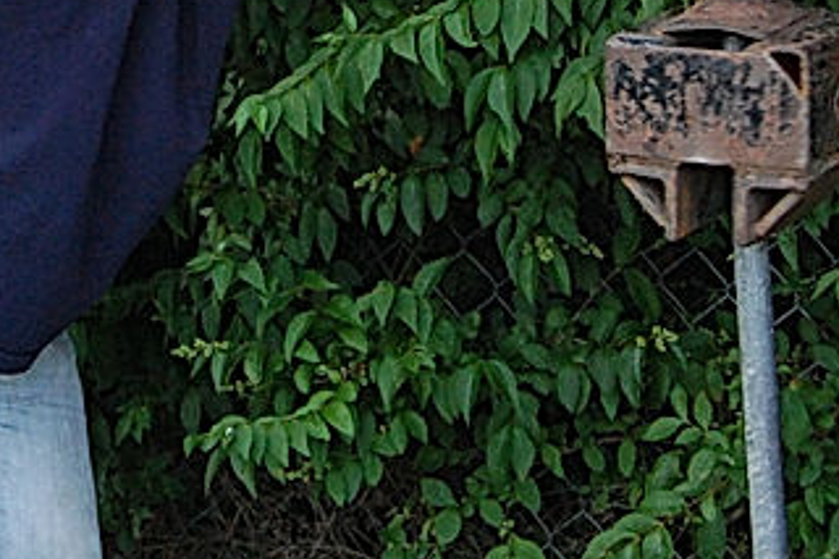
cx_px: 100
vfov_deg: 7.5
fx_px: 4193
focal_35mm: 180
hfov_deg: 11.4
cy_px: -354
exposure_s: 1/250
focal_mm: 32
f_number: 8
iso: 800
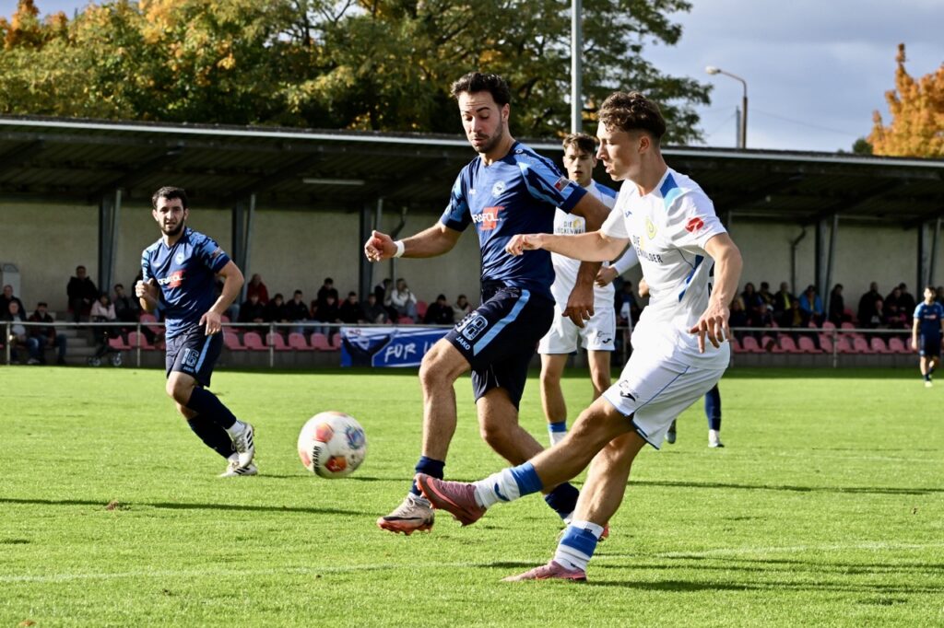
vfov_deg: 14.4
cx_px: 472
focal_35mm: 95
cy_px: 314
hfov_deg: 21.5
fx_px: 2490
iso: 800
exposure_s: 1/1600
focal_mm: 95
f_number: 6.3
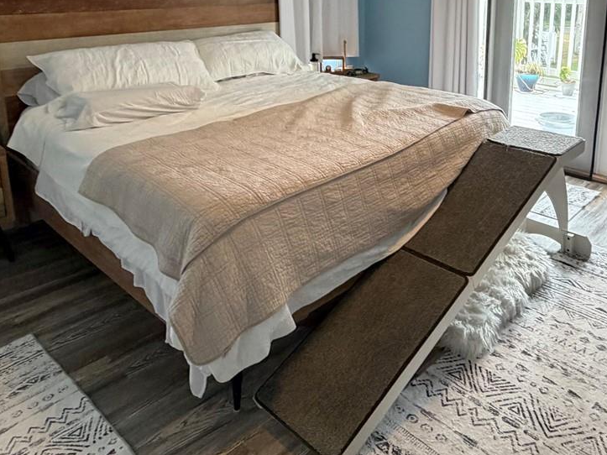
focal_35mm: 31
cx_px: 388
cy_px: 91
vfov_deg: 43.3
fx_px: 544
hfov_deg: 57.5
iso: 250
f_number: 2.2
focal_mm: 2.22
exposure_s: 1/60
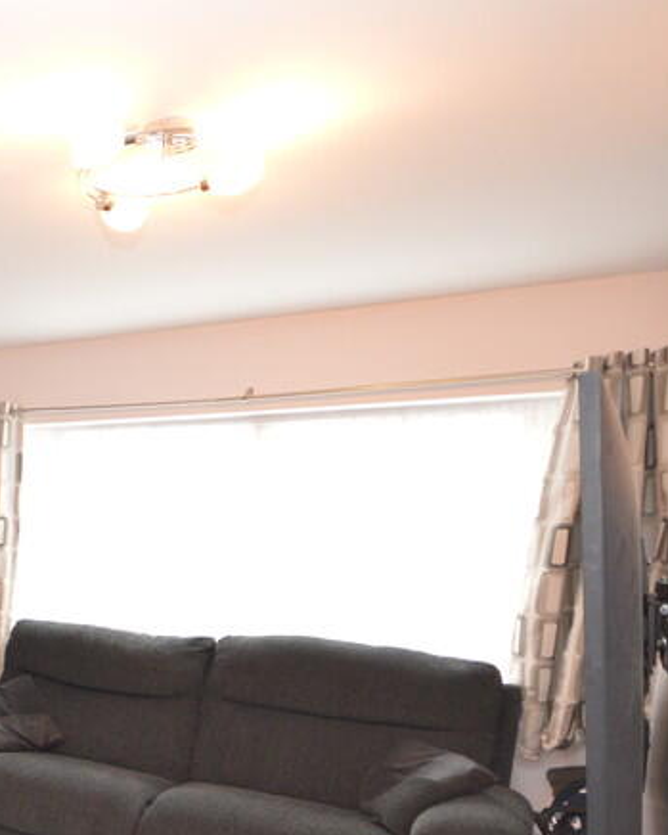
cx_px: -165
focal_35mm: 33
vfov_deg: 51.7
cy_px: 633
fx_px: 815
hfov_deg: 34.2
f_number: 4
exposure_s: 1/60
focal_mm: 10
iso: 1100
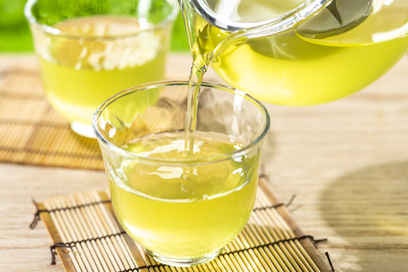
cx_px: 204
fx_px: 1190
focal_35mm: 105
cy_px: 136
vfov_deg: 13.0
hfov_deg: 19.5
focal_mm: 105
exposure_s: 1/125
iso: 100
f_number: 5.6
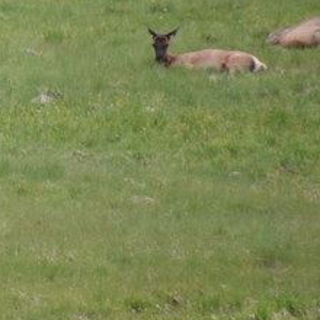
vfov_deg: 1.2
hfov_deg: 1.2
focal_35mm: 1483
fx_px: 15510
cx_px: -540
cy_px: -137
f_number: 5.6
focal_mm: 300
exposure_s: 1/640
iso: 360
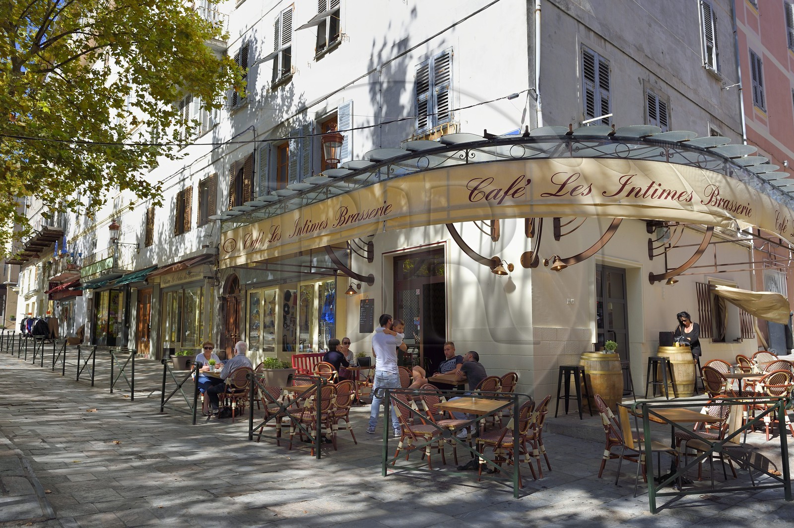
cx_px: 397
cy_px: 264
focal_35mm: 28
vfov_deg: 46.3
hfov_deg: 65.5
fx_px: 617
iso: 200
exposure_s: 1/320
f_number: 7.1
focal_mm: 28
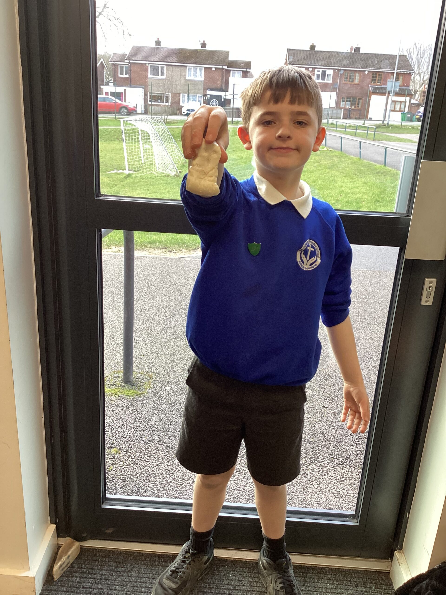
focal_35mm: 31
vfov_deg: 58.4
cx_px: 223
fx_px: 533
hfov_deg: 45.4
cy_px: 298
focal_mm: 3.3
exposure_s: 1/60
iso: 80
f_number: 2.4
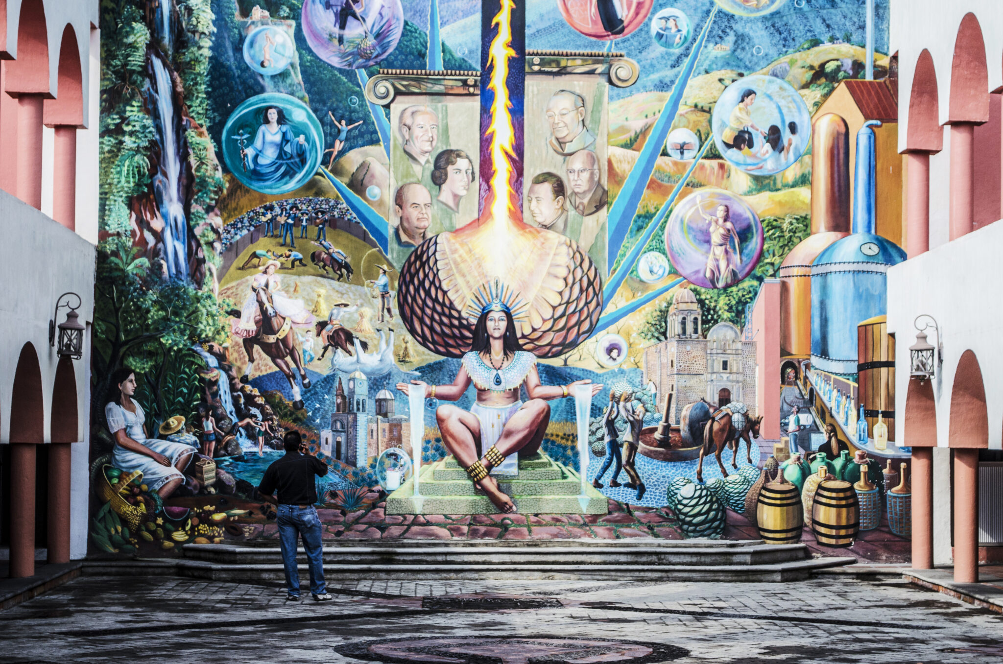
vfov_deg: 16.5
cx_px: 502
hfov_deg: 24.7
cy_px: 332
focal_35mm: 82
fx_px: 2294
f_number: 5.6
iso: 320
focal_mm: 55
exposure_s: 1/1000
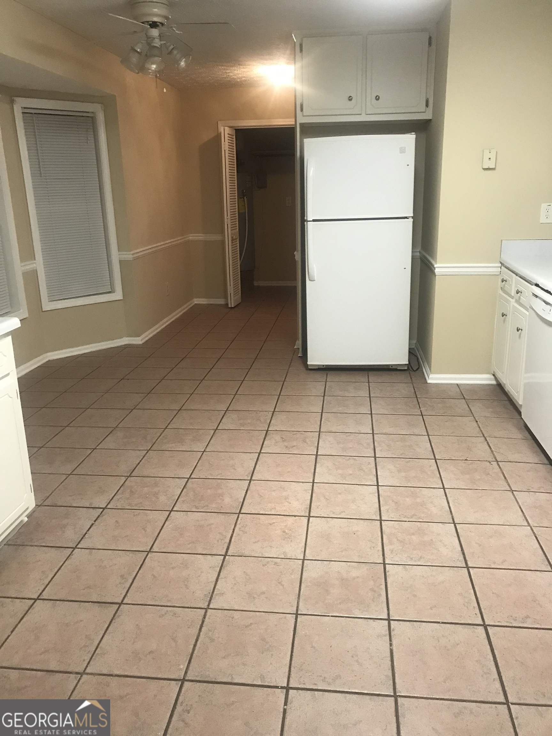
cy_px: 368
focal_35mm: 28
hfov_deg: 49.7
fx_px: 595
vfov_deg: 63.4
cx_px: 276
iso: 50
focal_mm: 3.99
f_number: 1.8
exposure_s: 1/15
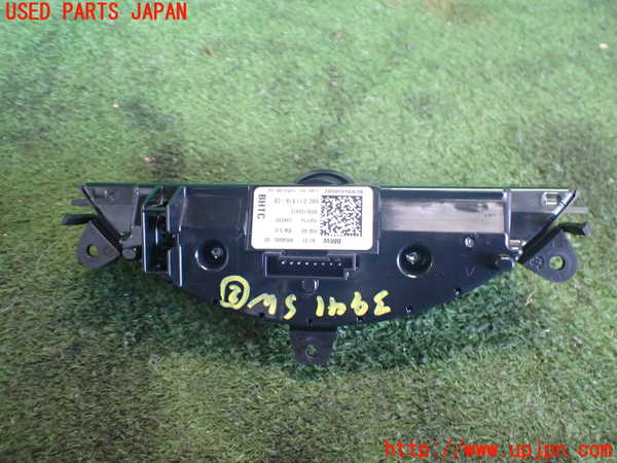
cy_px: 232
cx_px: 308
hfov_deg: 60.0
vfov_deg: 46.8
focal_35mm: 30
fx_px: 535
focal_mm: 5.4
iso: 800
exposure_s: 1/60
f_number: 2.3
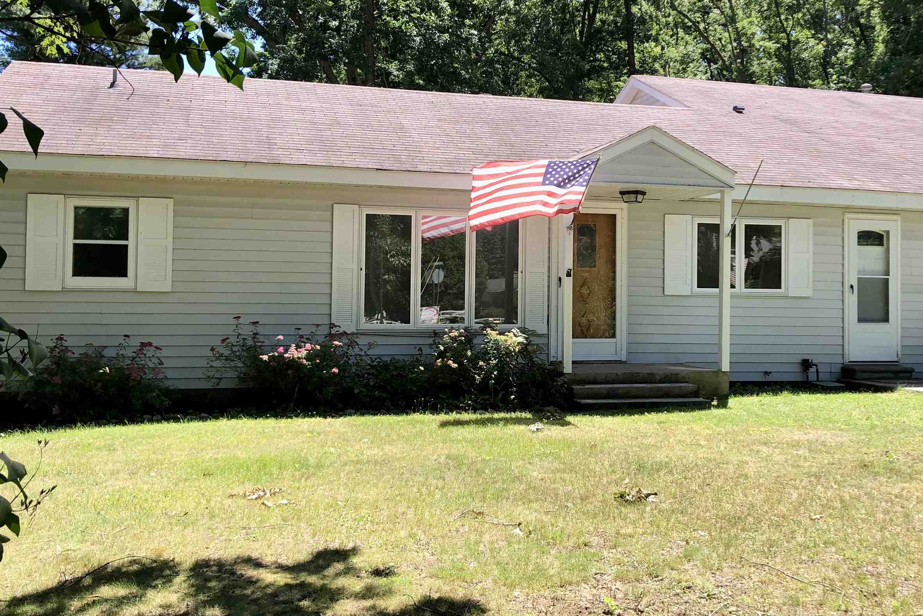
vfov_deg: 35.0
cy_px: 285
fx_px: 974
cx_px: 489
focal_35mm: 38
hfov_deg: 50.7
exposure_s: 1/592
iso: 20
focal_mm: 4
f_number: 1.8
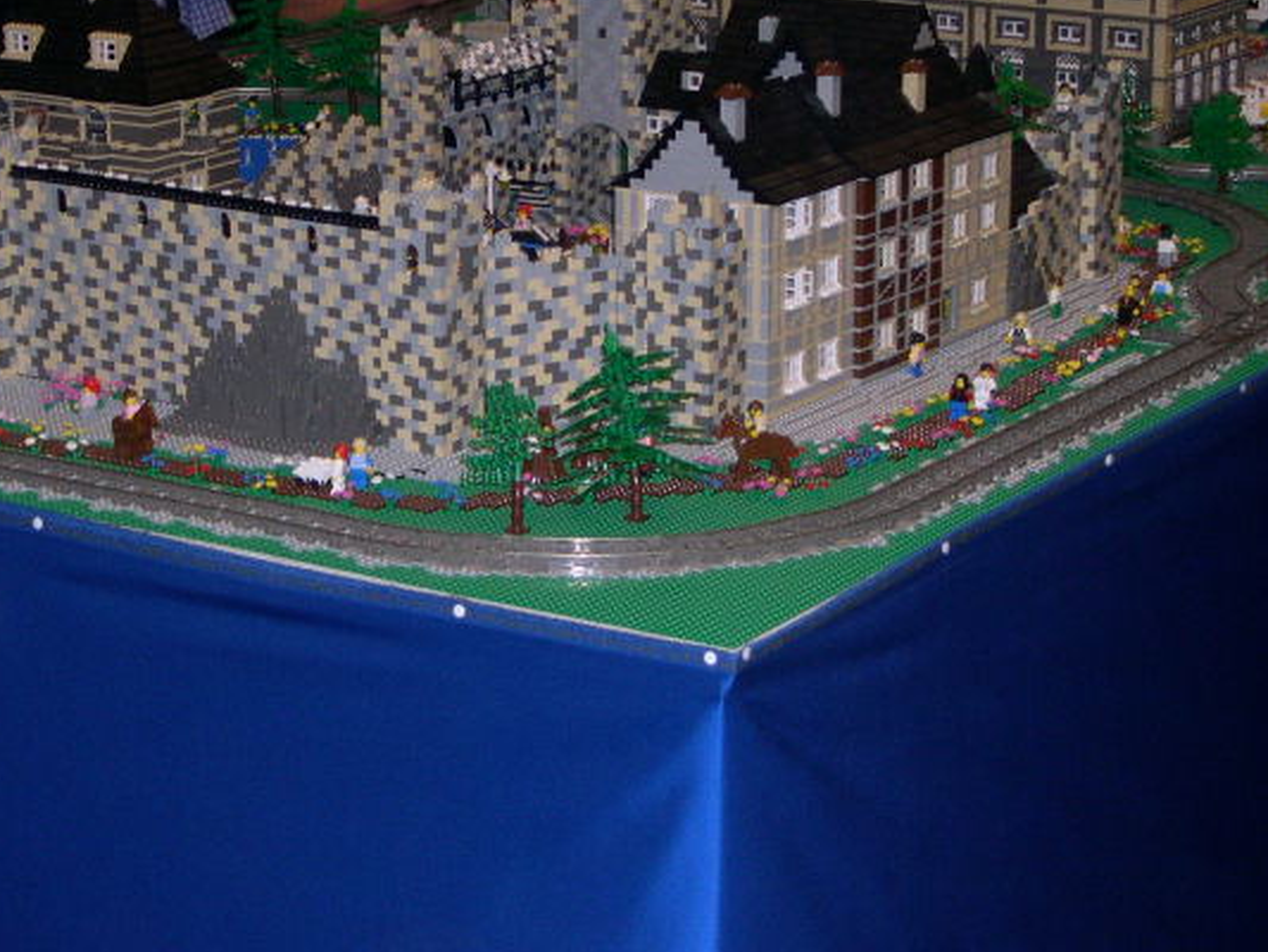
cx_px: 495
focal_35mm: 93
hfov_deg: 21.0
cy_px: 295
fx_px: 3407
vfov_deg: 15.9
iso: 314
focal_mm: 13.2
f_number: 3.5
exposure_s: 1/60
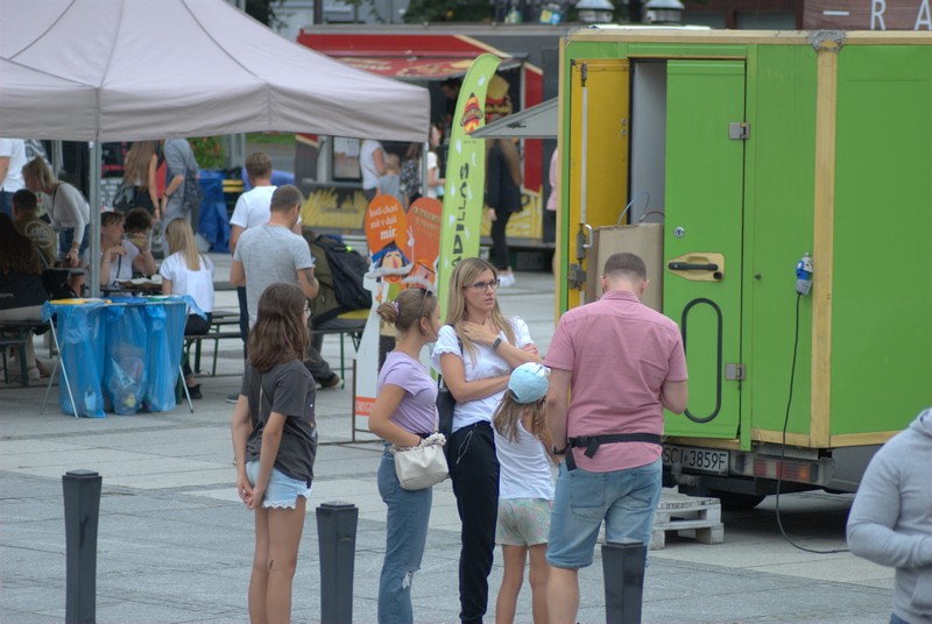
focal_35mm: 168
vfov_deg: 8.2
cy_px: 312
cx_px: 466
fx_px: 4356
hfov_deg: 12.2
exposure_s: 1/160
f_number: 4.2
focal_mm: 112
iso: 320
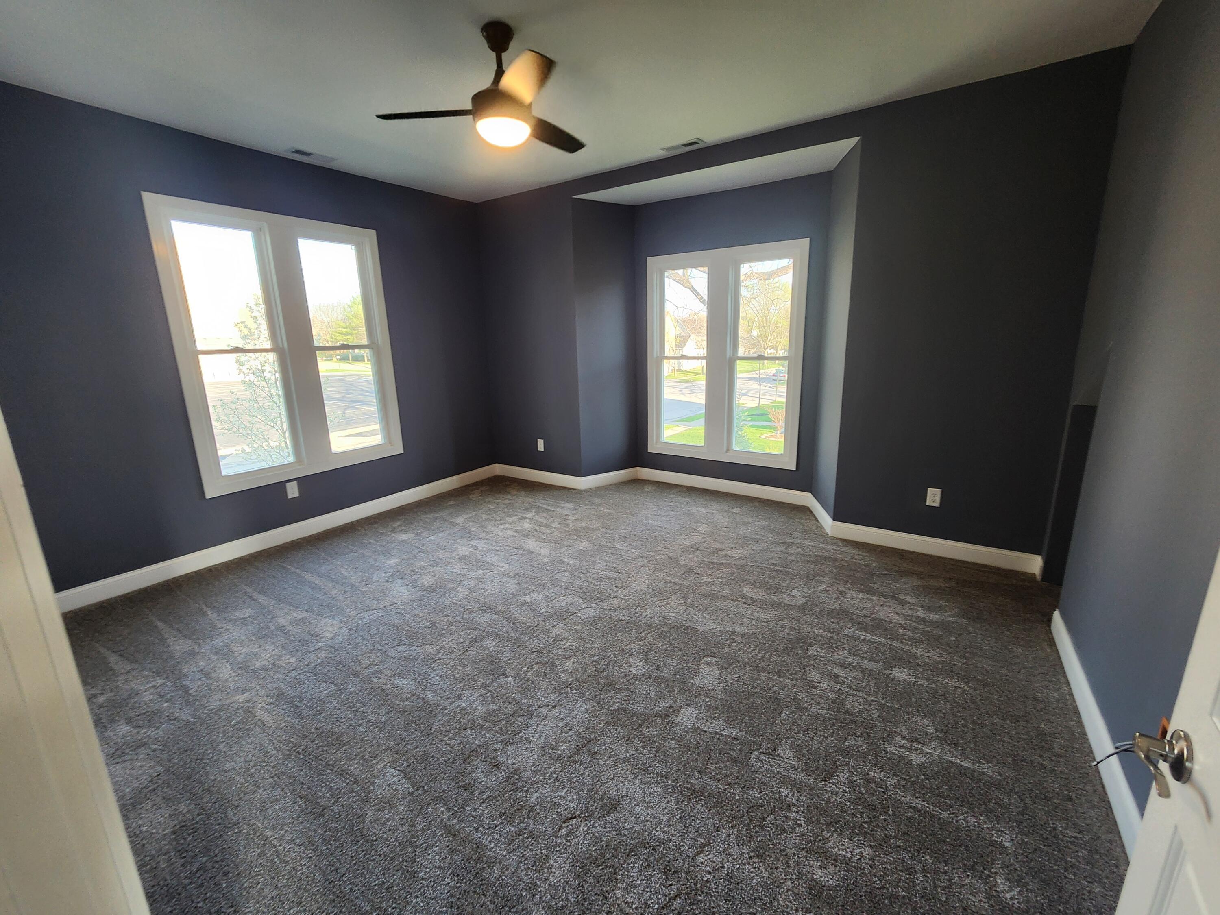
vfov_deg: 89.9
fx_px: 458
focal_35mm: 13
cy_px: 458
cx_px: 610
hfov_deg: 106.2
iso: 200
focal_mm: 2.2
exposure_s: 1/60
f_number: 2.2
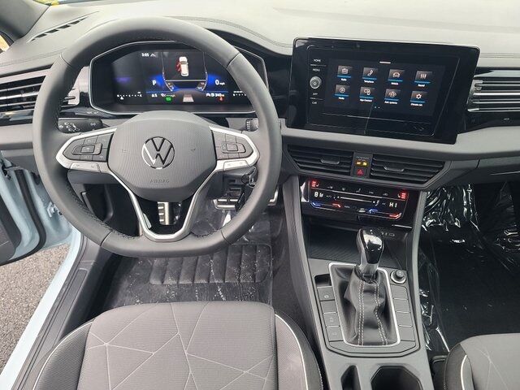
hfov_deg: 69.4
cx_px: 260
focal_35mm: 25
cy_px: 195
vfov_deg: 54.9
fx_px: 376
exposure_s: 1/60
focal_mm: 7
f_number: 1.8
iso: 200
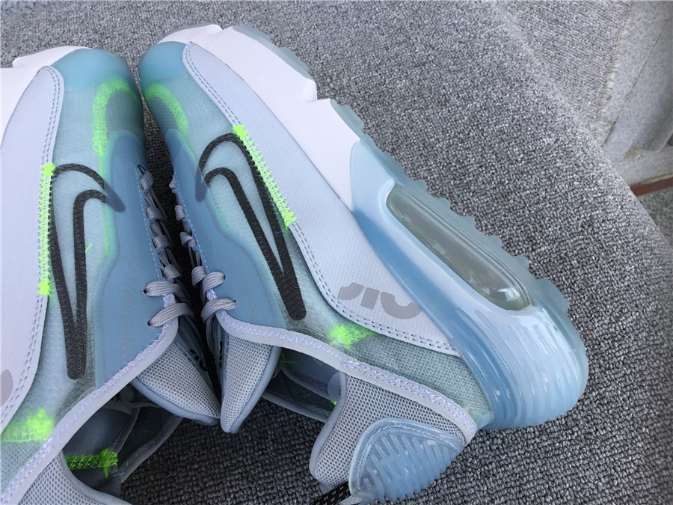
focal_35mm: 31
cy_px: 252
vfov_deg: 45.4
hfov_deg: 58.4
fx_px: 603
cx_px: 336
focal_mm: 3.3
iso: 25
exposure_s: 1/334
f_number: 2.4
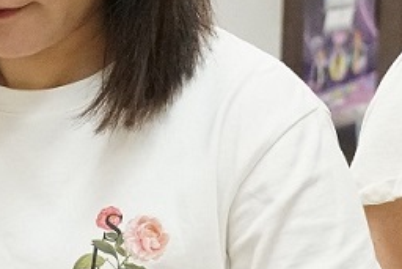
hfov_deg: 7.0
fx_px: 3294
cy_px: 118
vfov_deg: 4.7
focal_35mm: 295
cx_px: -9
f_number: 5.6
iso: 3200
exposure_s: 1/200
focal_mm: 35
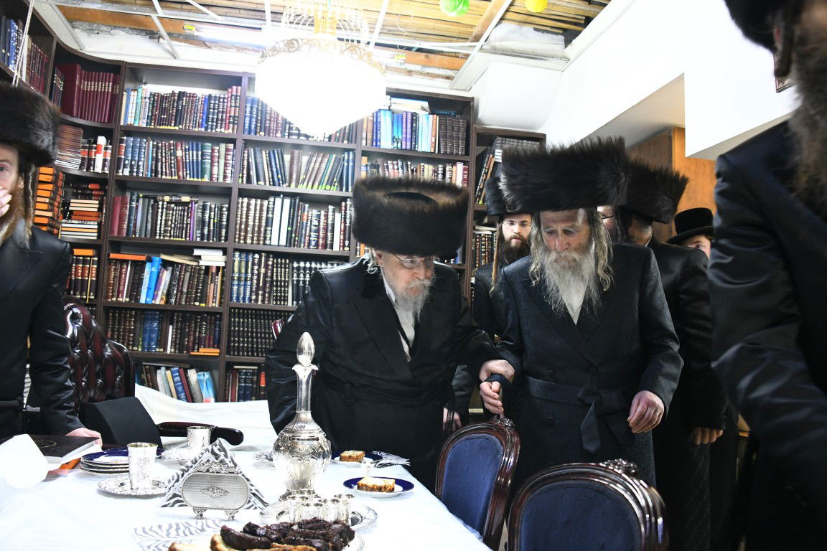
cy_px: 276
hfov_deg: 65.5
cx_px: 414
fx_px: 643
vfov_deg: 46.4
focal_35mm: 28
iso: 4000
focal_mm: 28
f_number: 5
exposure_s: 1/60
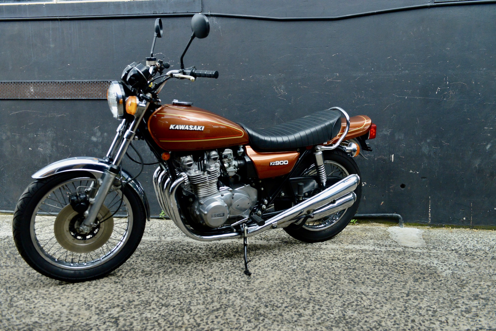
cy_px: 166
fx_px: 496
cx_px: 248
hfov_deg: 53.1
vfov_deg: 36.9
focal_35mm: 36
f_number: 4.5
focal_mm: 36
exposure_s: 1/400
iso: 2800
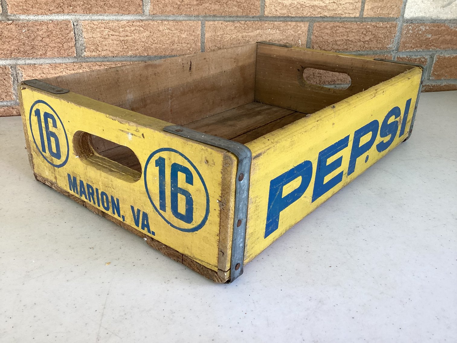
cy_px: 172
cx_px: 228
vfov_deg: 45.4
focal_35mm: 31
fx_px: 409
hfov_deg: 58.3
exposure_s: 1/120
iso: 50
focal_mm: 3.3
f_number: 2.4
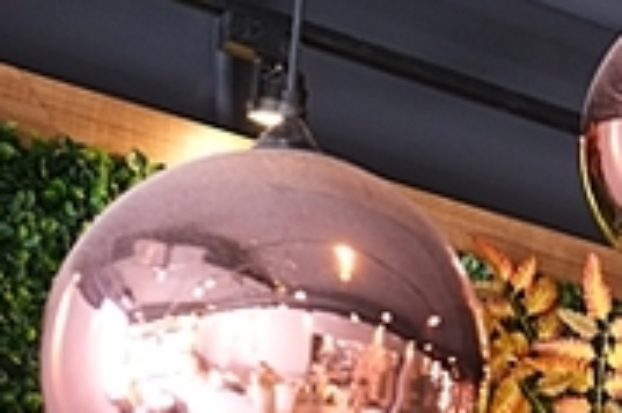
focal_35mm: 166
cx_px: 942
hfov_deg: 11.8
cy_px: 482
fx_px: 2865
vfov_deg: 8.2
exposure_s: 1/40
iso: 800
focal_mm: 23
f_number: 3.6
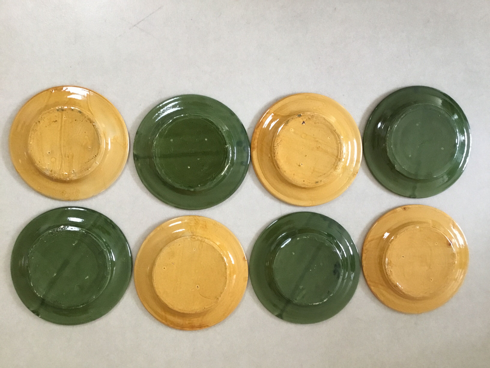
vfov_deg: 45.4
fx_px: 439
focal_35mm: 31
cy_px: 184
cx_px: 245
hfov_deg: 58.4
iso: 200
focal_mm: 3.3
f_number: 2.4
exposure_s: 1/20
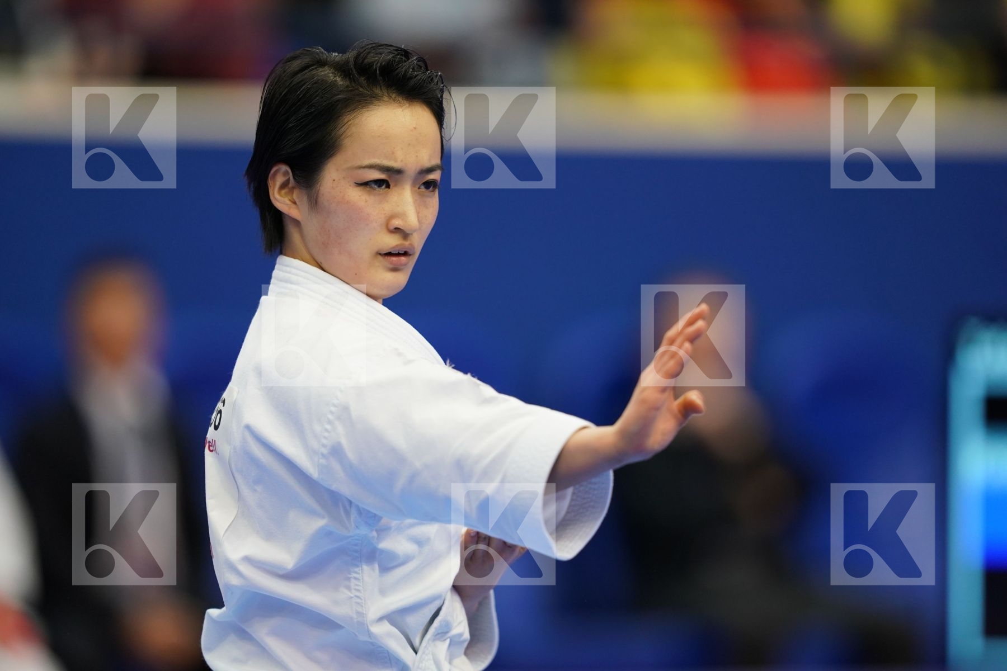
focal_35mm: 400
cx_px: 504
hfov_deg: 5.2
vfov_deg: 3.4
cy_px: 336
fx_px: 11188
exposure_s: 1/500
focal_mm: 400
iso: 1600
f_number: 2.8
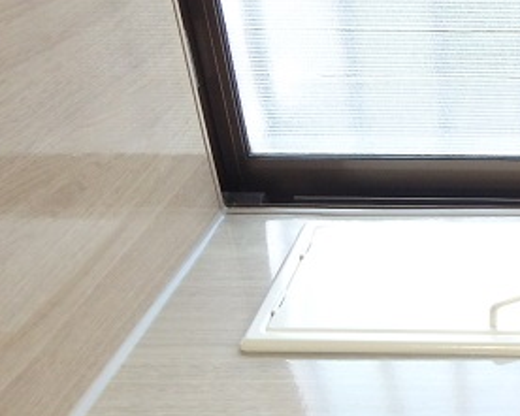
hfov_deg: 31.9
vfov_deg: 29.1
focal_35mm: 52
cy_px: 236
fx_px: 801
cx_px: 569
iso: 320
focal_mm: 3.7
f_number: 3.5
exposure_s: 1/30
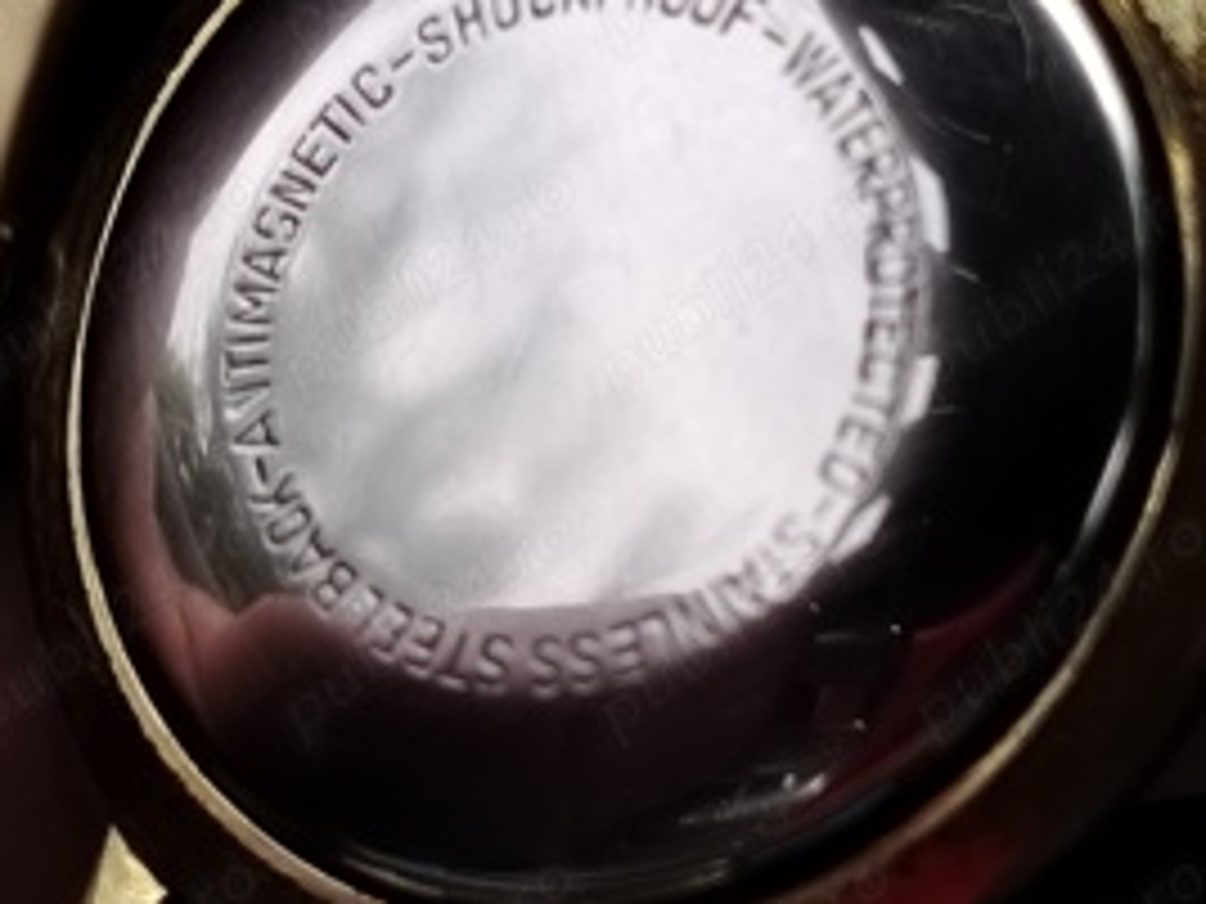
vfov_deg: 10.2
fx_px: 5052
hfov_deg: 13.6
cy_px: 355
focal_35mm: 145
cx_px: 585
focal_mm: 5.25
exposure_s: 1/381
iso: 100
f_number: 1.75
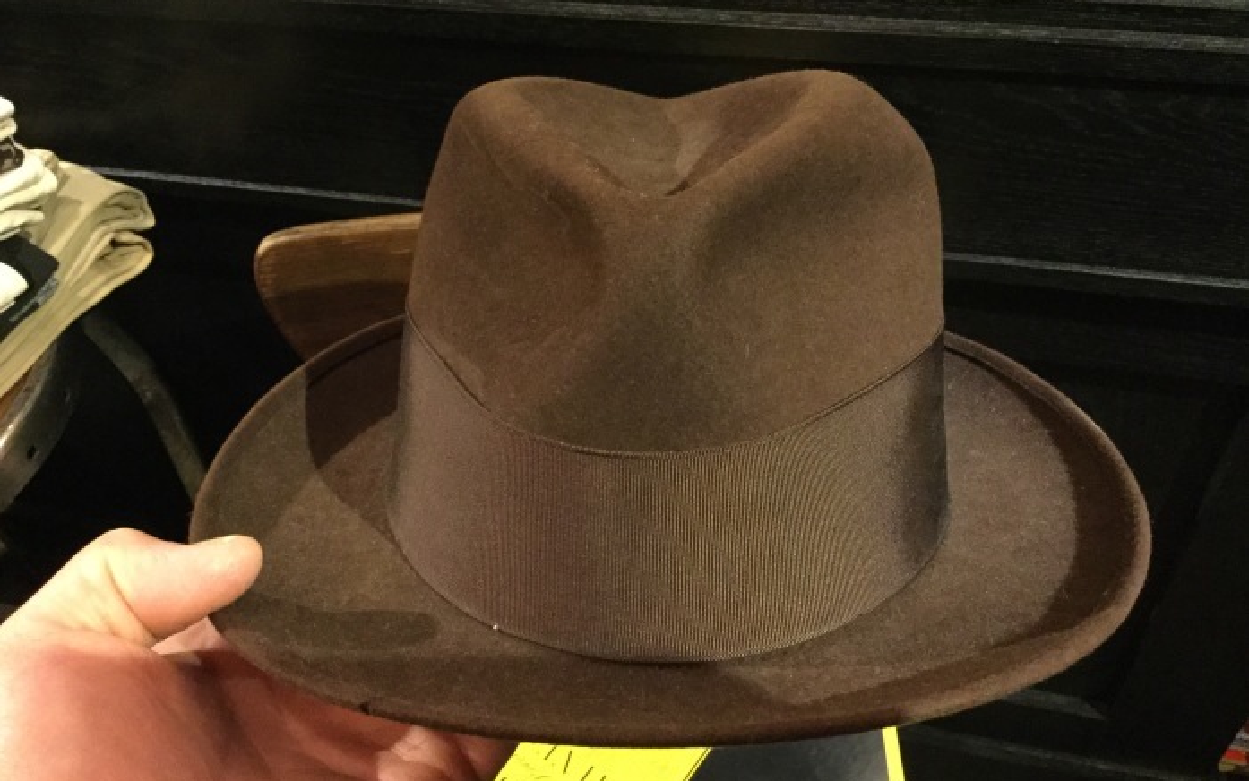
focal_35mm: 33
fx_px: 1124
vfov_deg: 38.3
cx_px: 625
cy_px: 345
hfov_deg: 58.1
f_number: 2.4
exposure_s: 1/17
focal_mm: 3.3
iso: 320
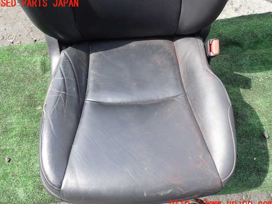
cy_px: 104
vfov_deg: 53.1
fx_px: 204
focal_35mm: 26
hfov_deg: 67.3
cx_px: 134
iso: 100
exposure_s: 1/320
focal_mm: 4.5
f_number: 2.8
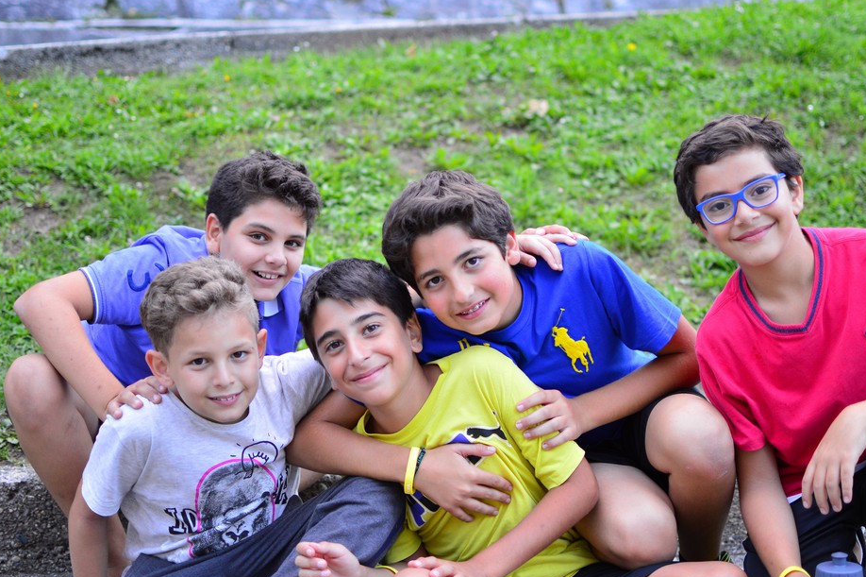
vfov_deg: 23.1
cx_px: 454
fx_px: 1408
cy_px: 298
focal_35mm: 59
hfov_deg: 34.2
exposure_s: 1/320
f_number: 1.8
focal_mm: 35
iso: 320
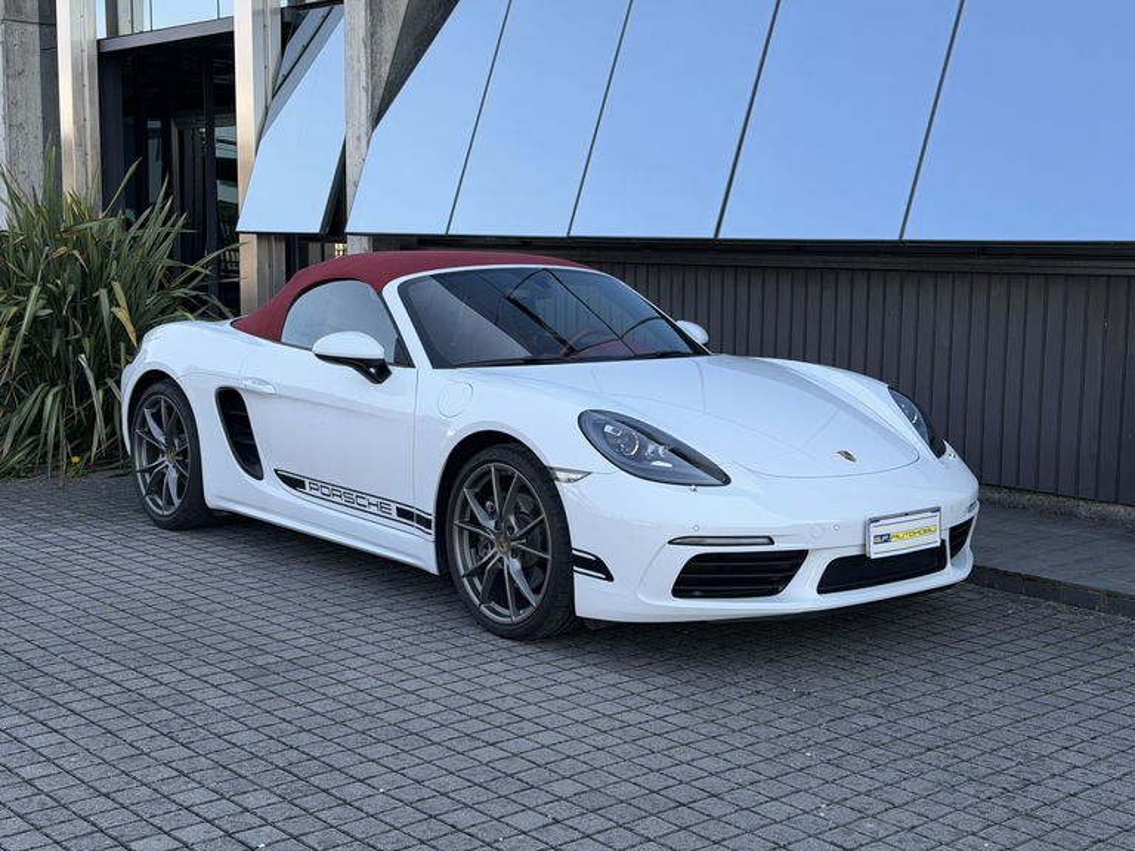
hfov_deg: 39.7
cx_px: 568
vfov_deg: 30.3
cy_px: 426
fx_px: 1574
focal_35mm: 48
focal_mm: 6.76
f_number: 1.78
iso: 64
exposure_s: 1/1353
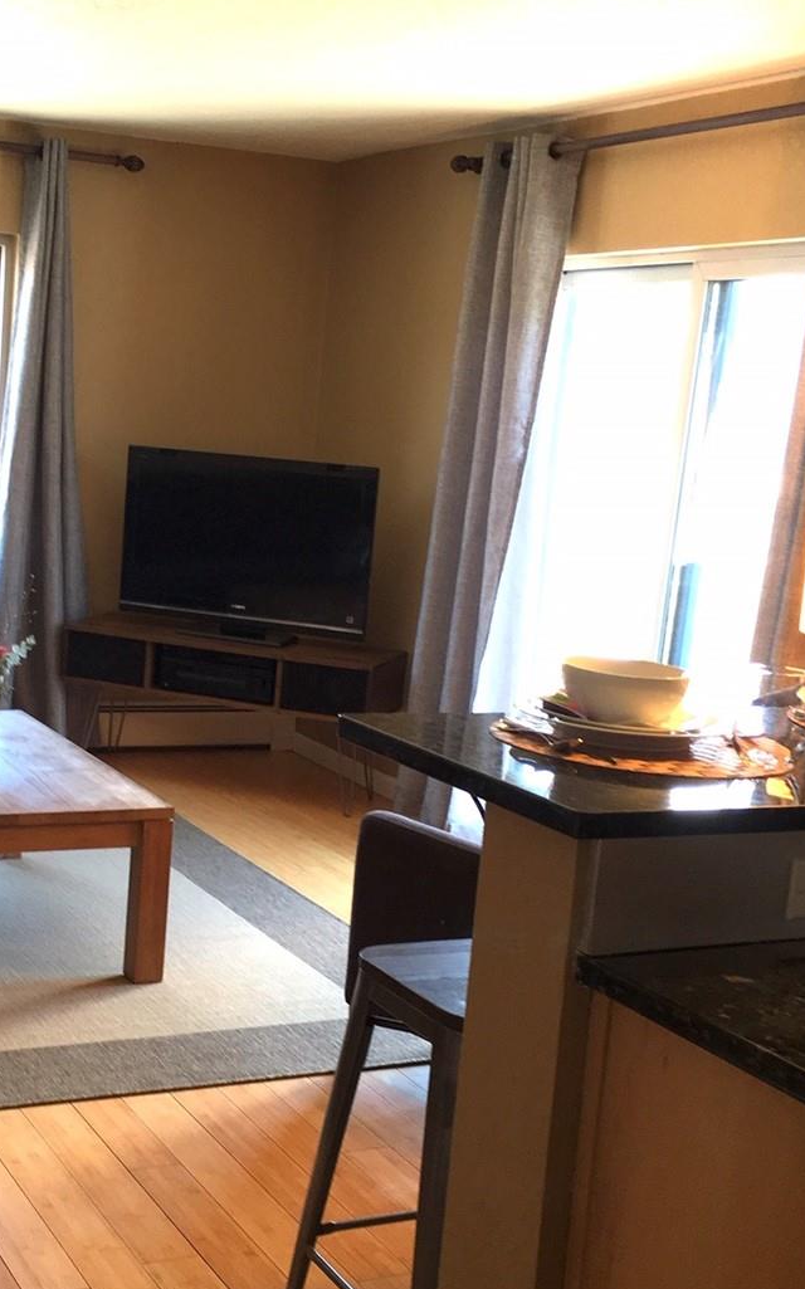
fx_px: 1686
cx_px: 175
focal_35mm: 48
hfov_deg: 26.4
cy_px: 714
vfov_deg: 41.8
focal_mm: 4.15
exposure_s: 1/30
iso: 40
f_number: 2.2
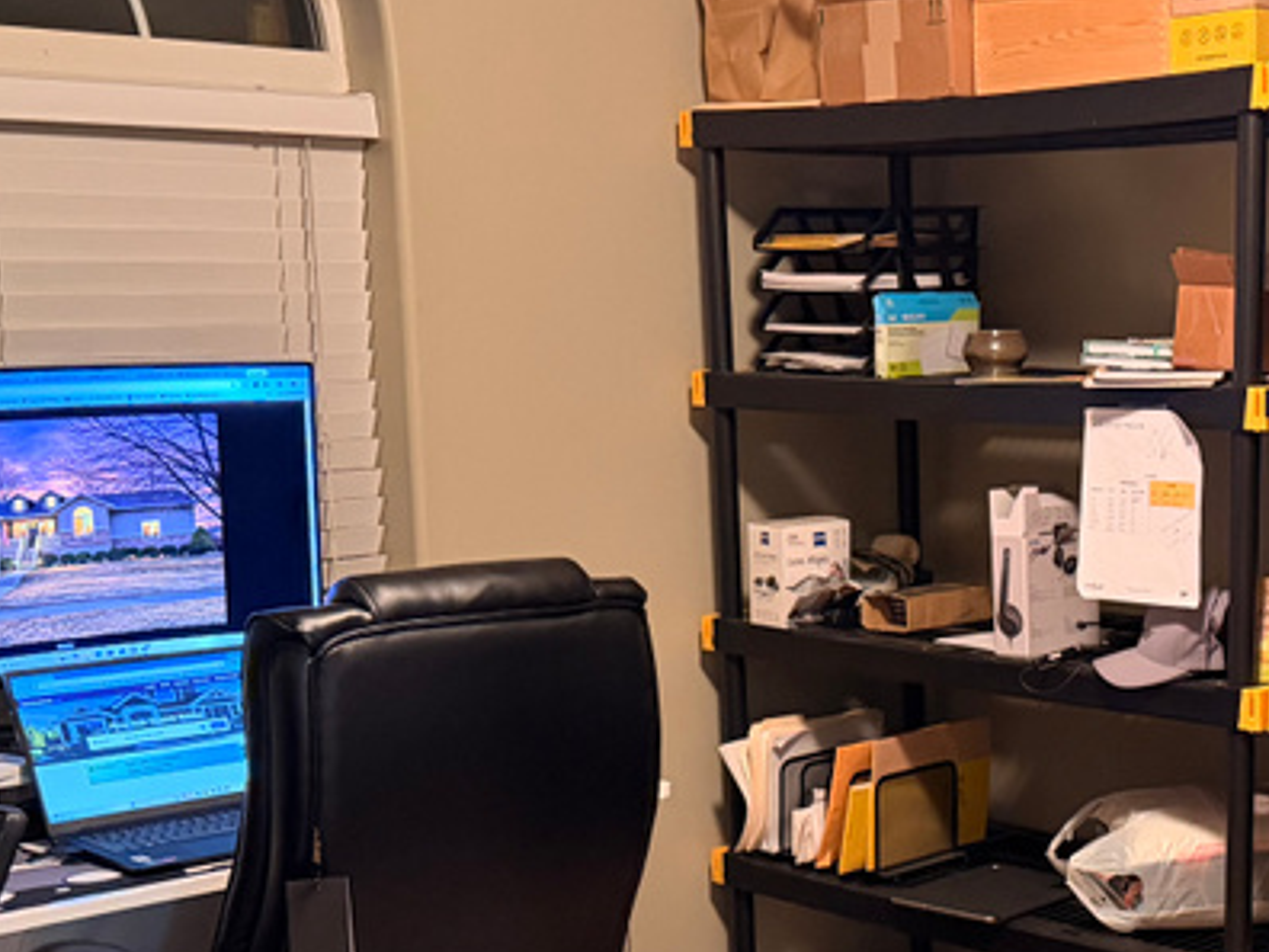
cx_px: 997
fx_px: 2273
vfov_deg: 23.4
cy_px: 715
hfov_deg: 30.5
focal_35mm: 62
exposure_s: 1/40
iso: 800
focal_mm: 6.76
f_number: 1.78
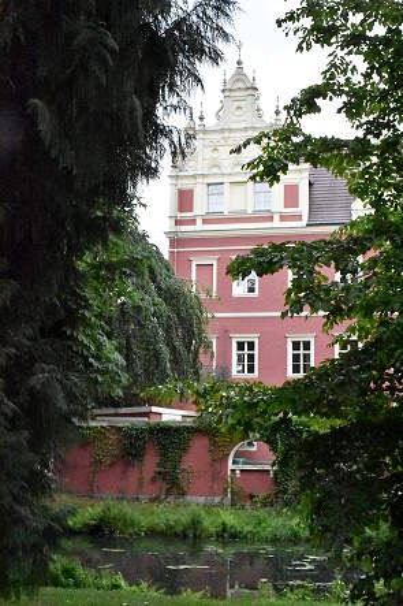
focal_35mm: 52
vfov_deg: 37.9
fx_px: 882
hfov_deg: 25.7
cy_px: 303
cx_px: 202
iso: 16000
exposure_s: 1/3200
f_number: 14
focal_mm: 35
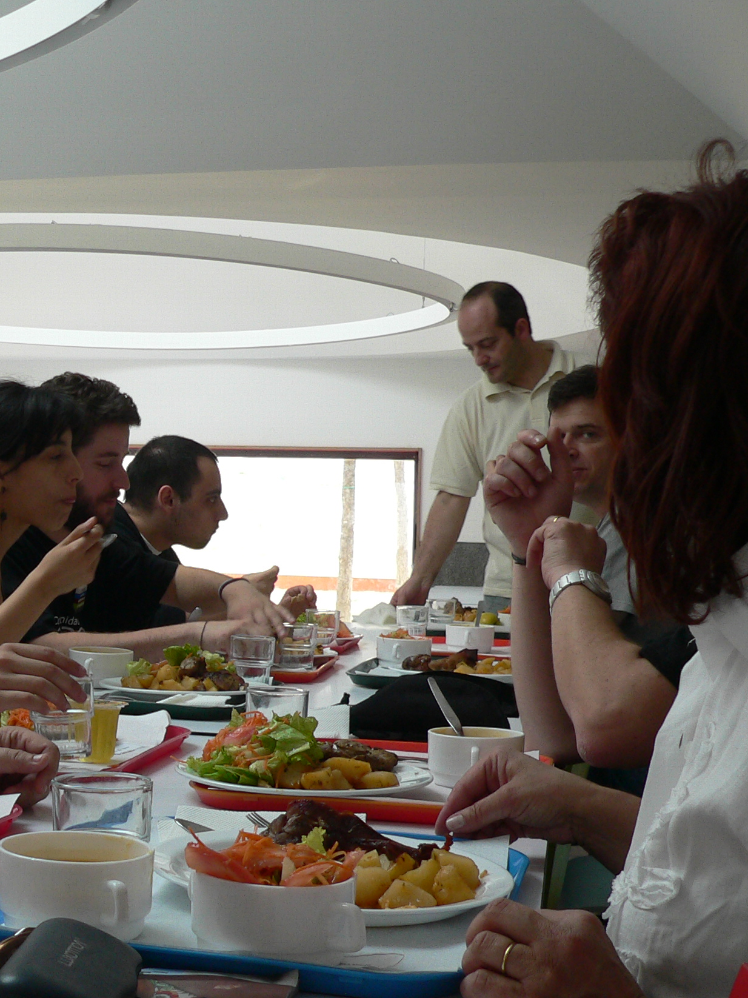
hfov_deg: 24.9
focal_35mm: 56
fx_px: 1614
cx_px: 5
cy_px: 557
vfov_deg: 34.3
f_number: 2.8
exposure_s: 1/60
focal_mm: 6
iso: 100
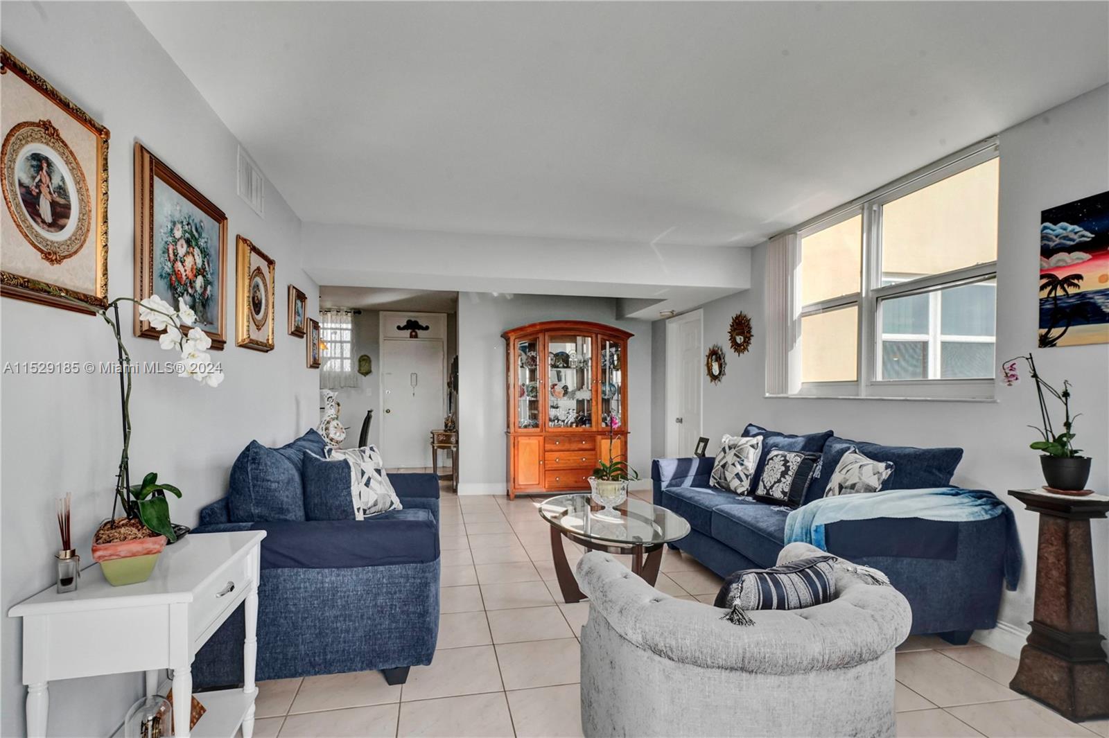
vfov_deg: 71.0
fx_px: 517
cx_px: 554
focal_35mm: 17
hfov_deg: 94.0
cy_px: 369
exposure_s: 1/250
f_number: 14
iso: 1600
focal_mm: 16.8
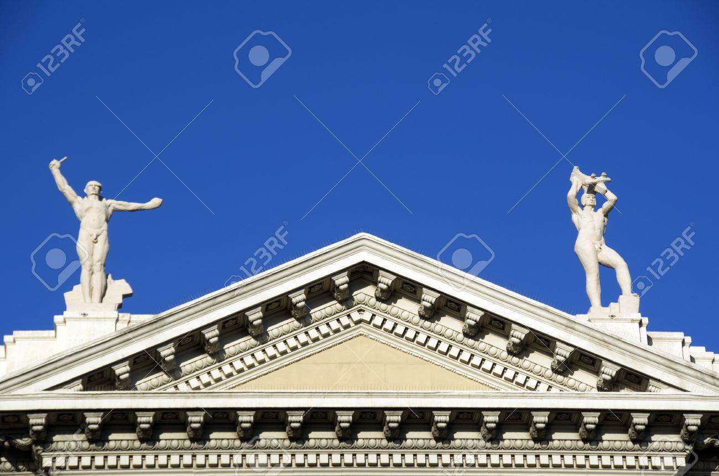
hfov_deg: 14.4
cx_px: 360
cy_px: 238
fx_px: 2840
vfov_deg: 9.6
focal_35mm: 142
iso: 100
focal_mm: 95
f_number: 9
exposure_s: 1/320
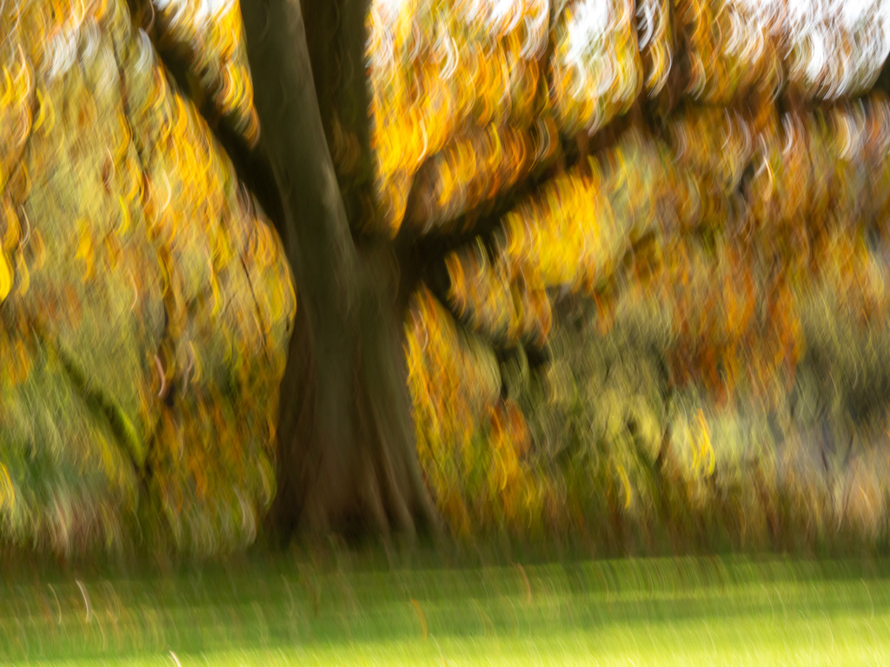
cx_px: 445
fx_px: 6453
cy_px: 334
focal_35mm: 251
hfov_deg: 7.9
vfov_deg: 5.9
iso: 200
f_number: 22
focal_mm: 121
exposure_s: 1/13
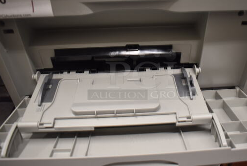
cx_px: 142
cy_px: 74
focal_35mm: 36
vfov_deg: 36.9
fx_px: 247
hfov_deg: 52.9
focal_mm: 20
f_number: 3.5
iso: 360
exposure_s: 1/30
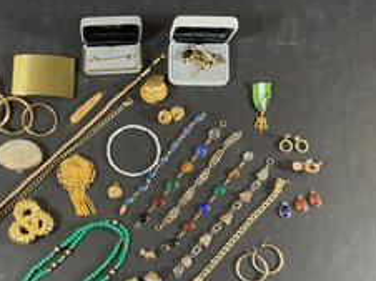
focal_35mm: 44
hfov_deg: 42.2
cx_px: 112
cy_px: 205
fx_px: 477
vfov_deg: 32.3
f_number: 1.8
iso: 80
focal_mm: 3
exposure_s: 1/60
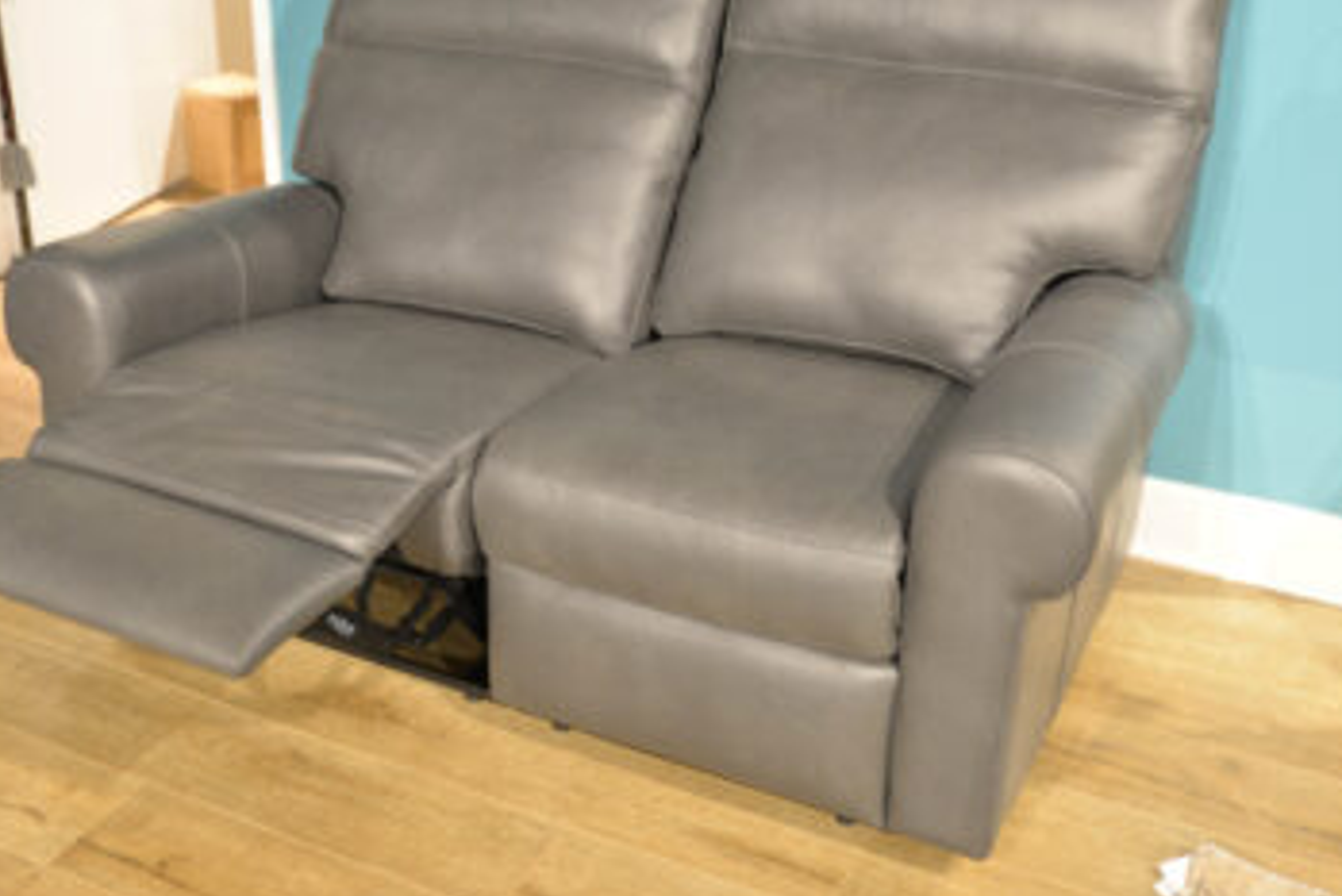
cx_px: 571
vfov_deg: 29.9
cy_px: 388
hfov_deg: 43.5
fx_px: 1678
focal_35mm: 45
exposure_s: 1/40
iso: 1000
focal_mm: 35
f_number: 3.2
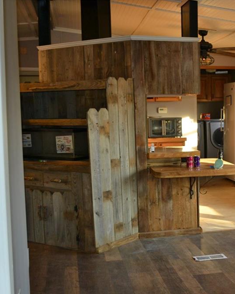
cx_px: 217
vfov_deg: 33.6
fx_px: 487
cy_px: 149
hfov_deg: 26.1
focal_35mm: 56
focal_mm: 26
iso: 720
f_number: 4.2
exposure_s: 1/60
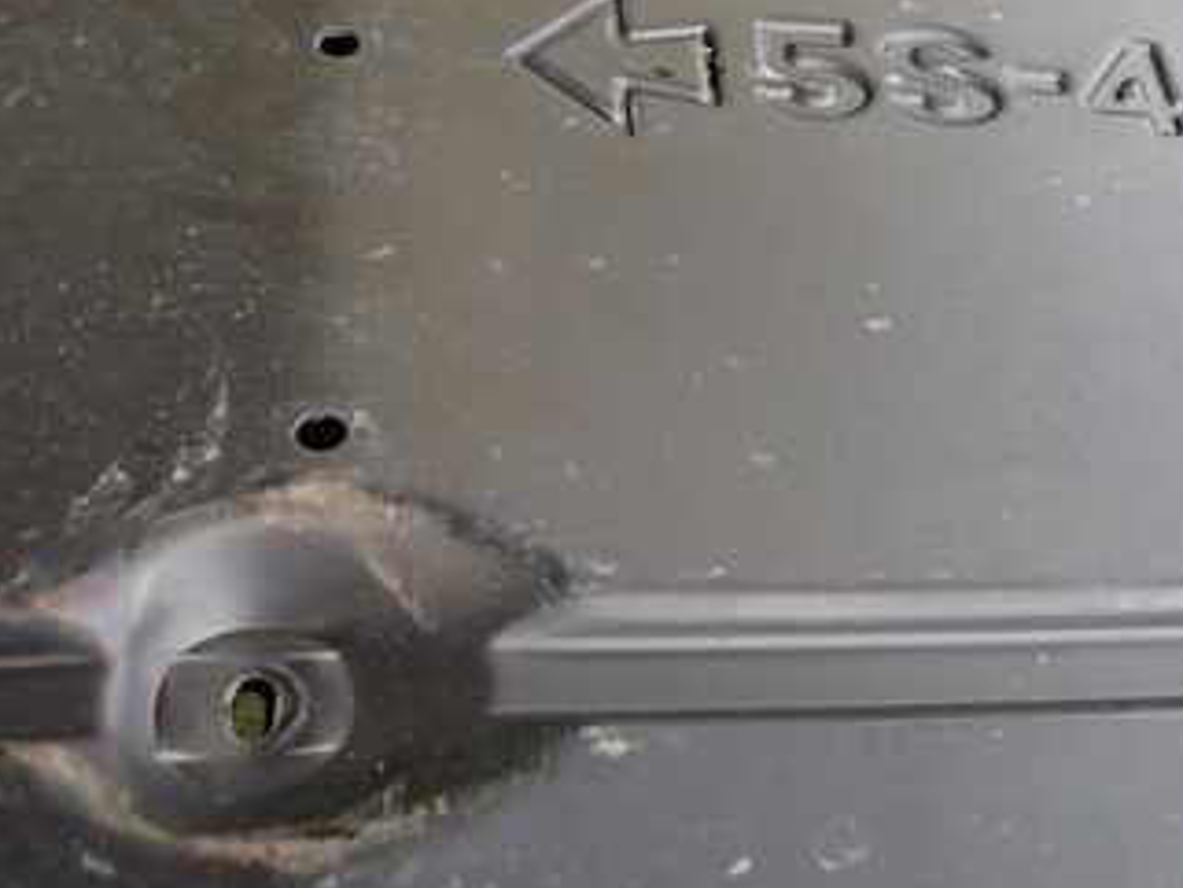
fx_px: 1915
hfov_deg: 33.7
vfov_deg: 25.9
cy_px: 258
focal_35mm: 56
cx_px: 870
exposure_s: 1/30
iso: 250
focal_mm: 5.4
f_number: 2.3
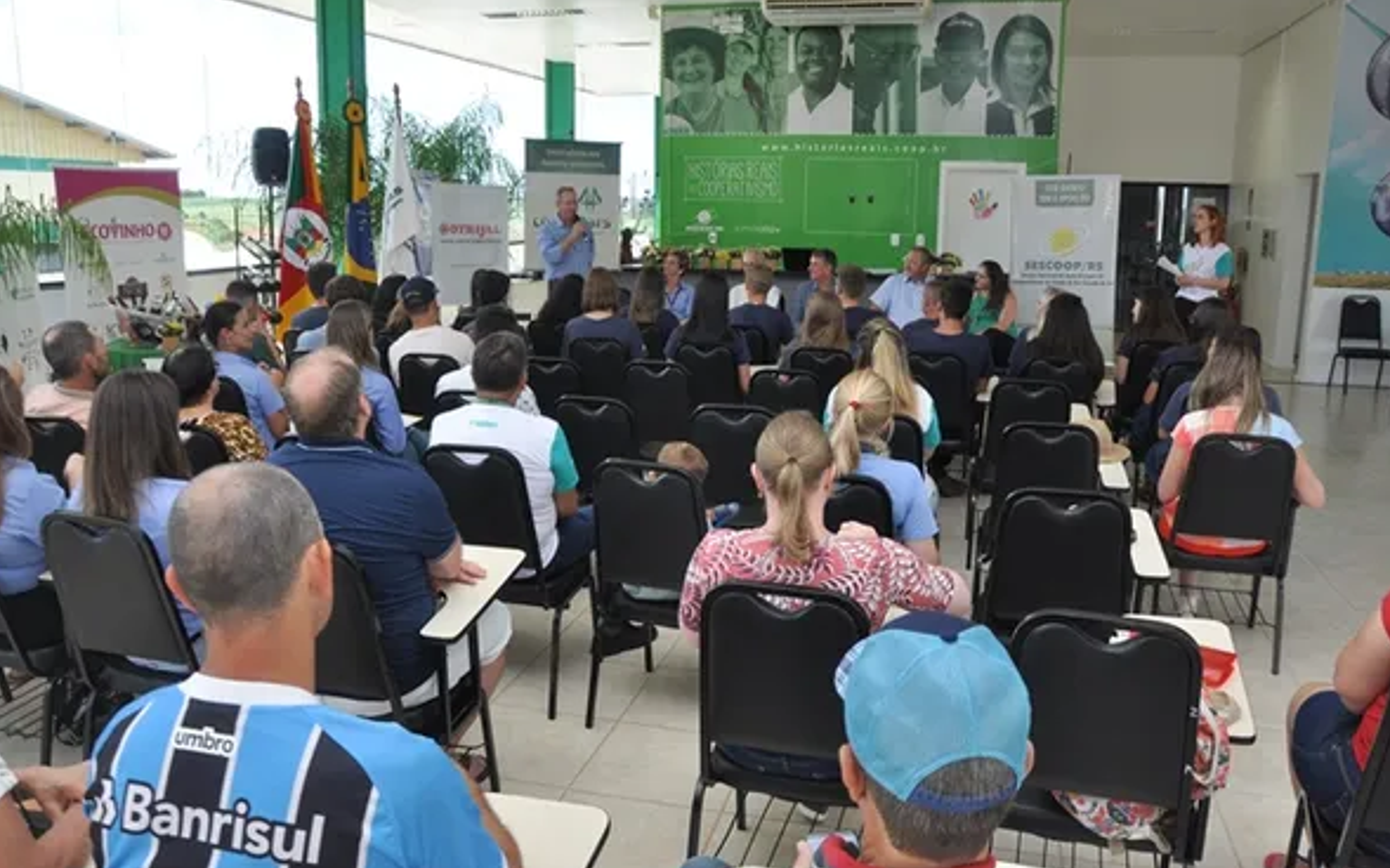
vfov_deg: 44.5
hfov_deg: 66.5
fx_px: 1061
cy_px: 412
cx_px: 696
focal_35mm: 28
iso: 400
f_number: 5
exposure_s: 1/100
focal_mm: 18
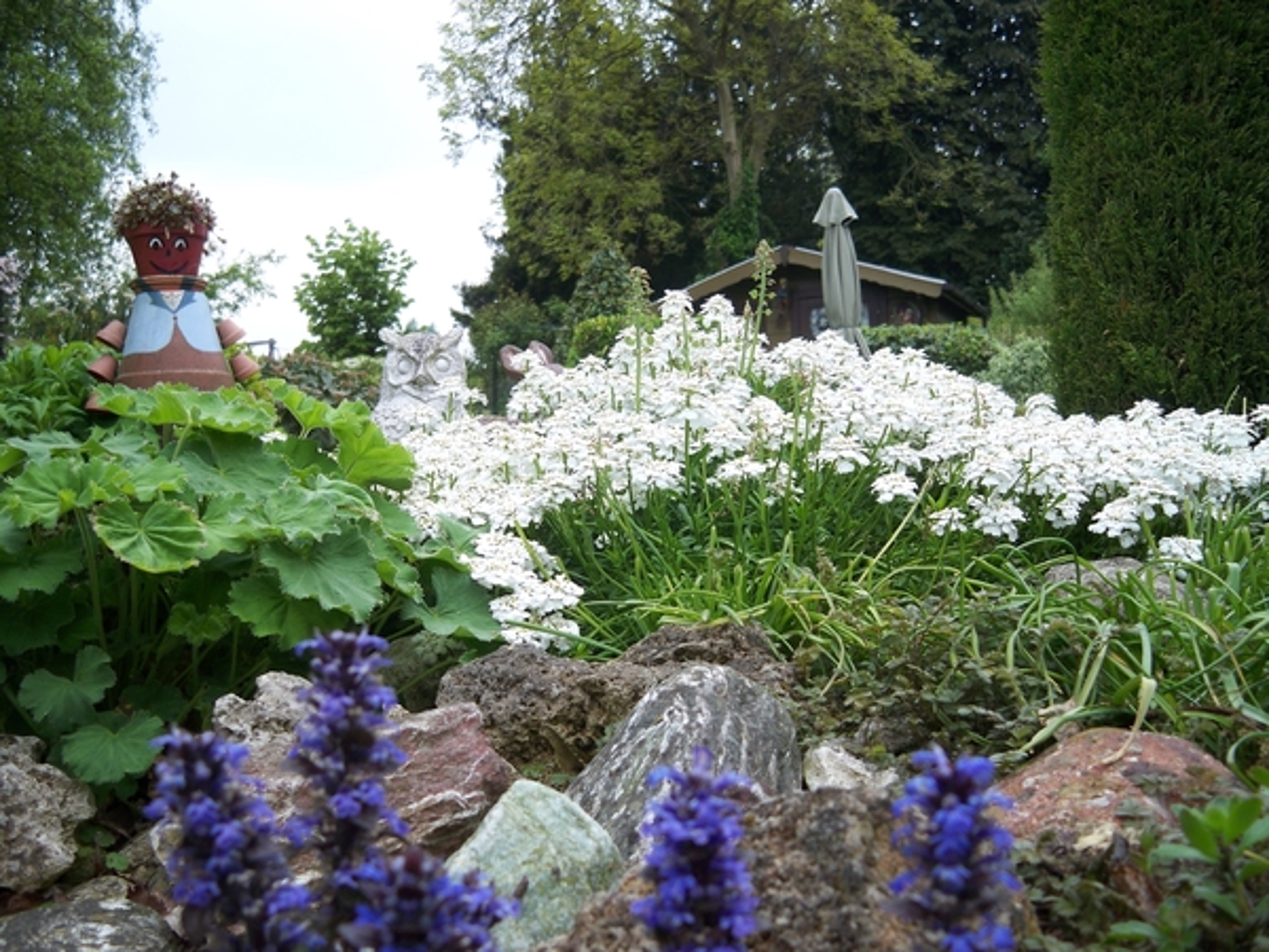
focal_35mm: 37
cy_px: 476
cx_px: 634
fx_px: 1356
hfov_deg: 50.1
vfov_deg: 38.7
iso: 64
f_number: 3.1
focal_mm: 7.9
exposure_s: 1/40
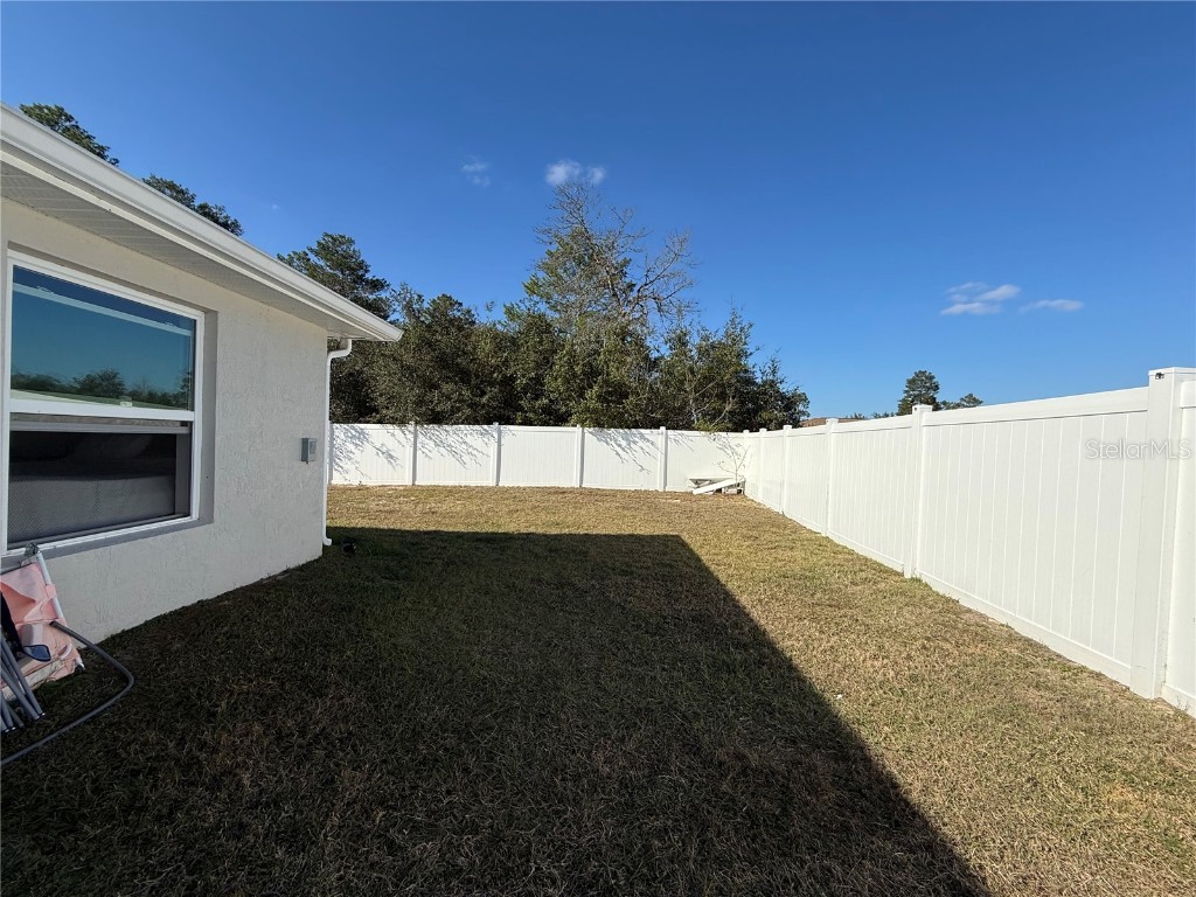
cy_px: 448
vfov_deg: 85.7
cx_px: 598
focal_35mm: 14
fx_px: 484
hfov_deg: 102.1
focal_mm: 2.22
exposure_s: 1/2976
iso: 50
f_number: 2.2
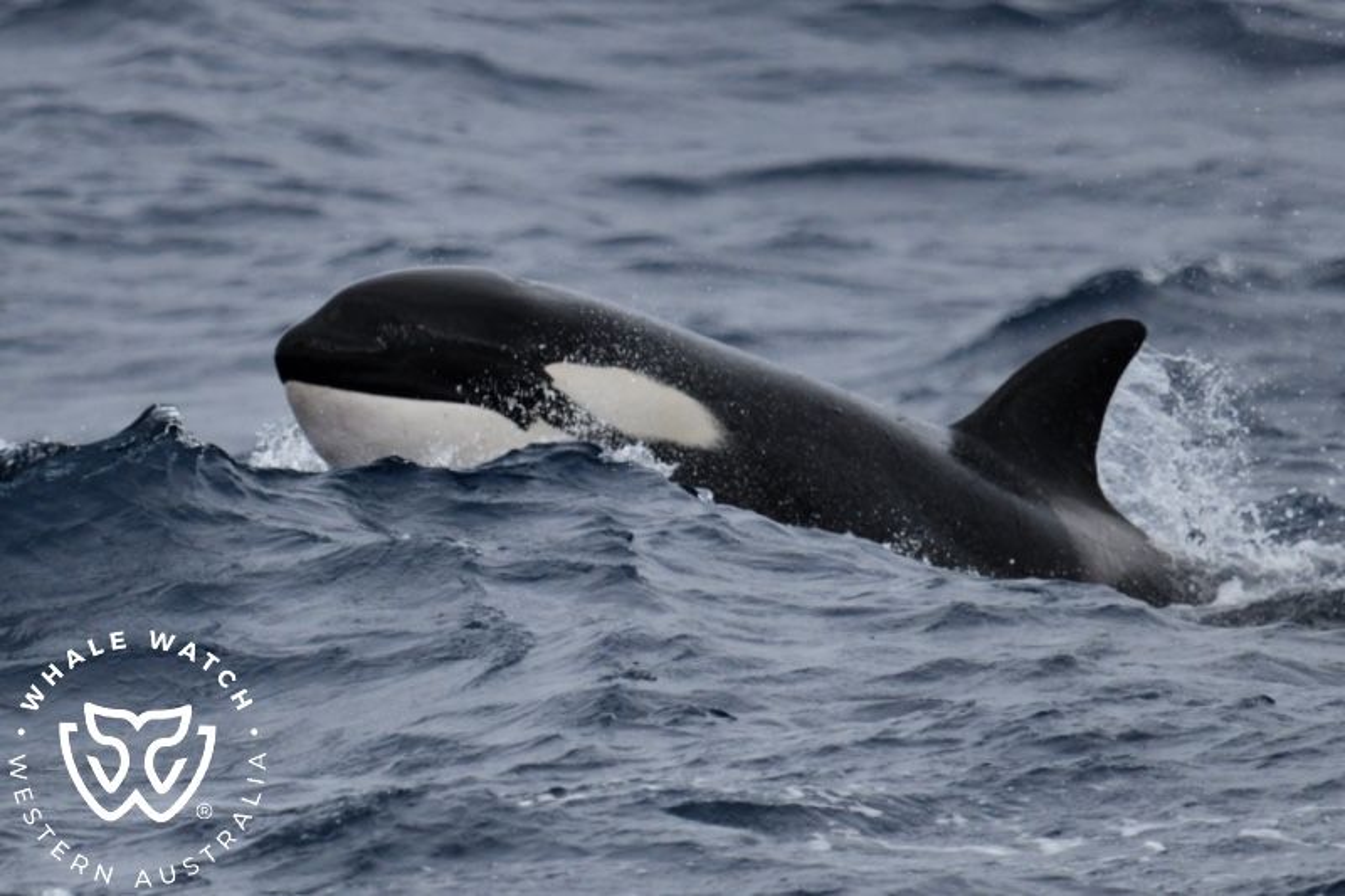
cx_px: 672
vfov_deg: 2.3
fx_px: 22411
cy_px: 448
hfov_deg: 3.4
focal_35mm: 600
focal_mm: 600
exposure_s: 1/8000
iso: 1250
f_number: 6.3
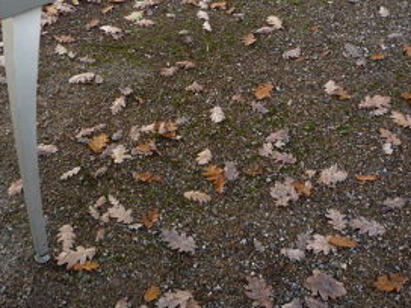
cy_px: 42
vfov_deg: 26.8
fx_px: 629
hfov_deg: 36.1
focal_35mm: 53
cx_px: 177
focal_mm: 5.2
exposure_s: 1/100
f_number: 3.5
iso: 100
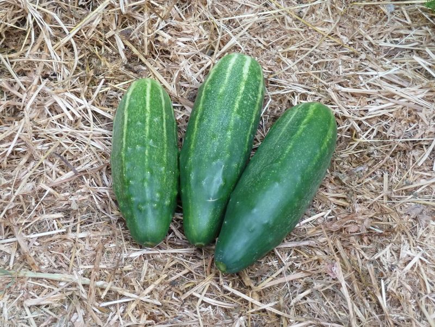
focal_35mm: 63
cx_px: 218
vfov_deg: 23.3
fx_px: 792
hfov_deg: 30.7
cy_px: 164
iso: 250
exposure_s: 1/40
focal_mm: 10.3
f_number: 4
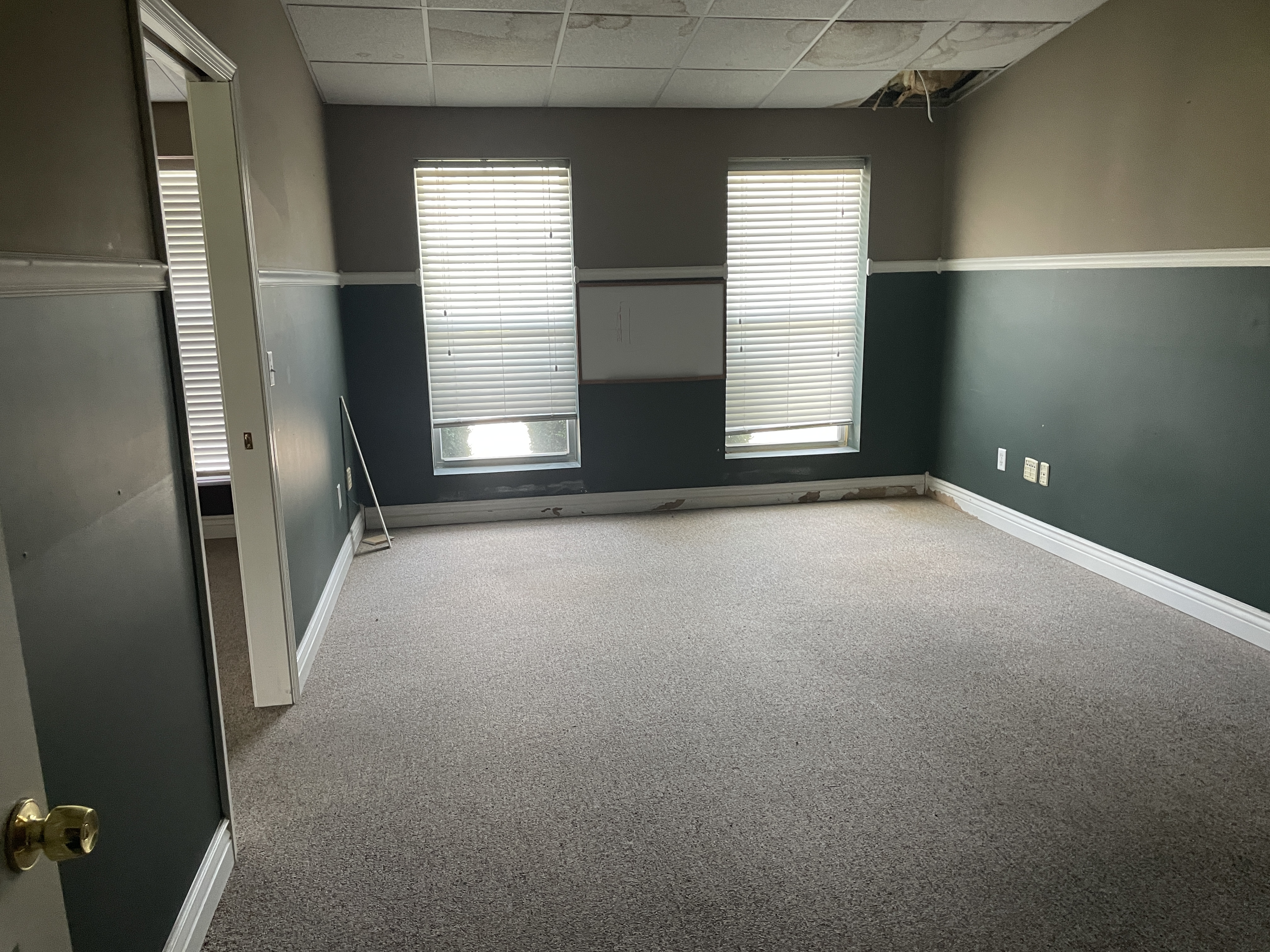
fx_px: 954
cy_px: 476
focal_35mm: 26
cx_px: 635
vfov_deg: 53.1
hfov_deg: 67.3
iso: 160
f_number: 1.6
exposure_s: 1/60
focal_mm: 4.2
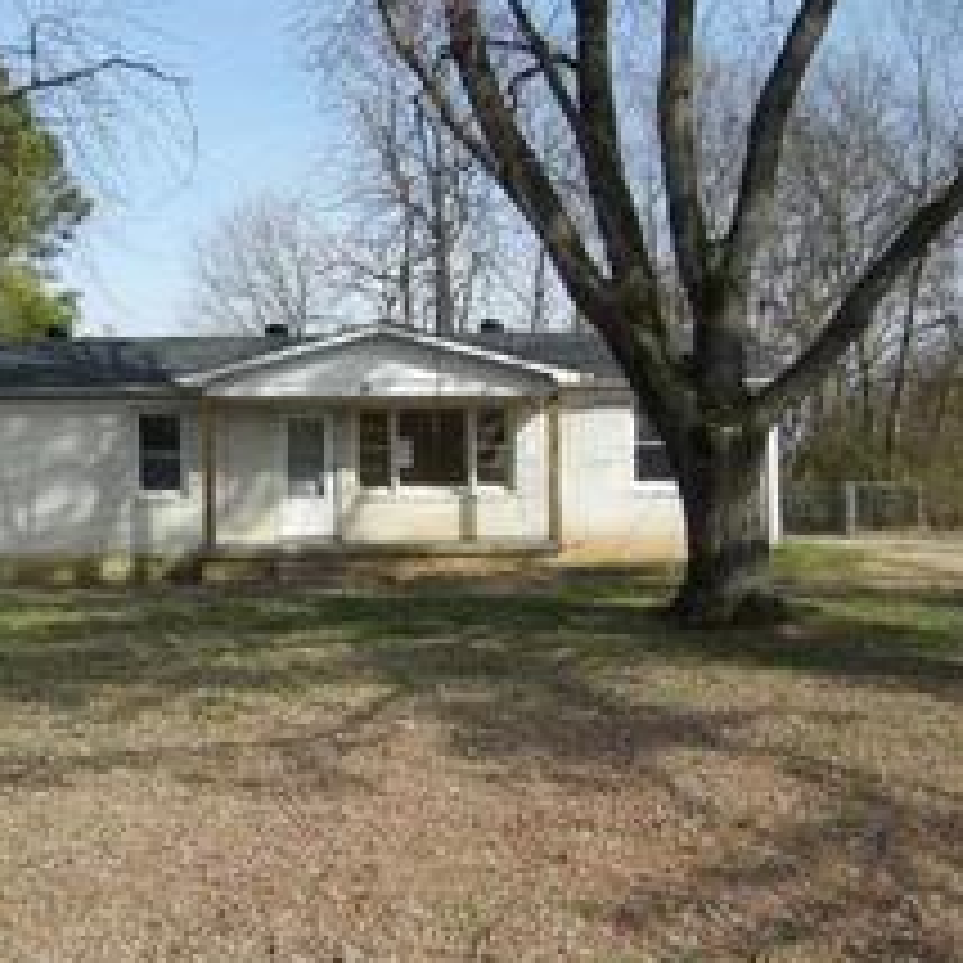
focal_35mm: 43
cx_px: 328
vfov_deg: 39.1
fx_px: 1353
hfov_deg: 38.8
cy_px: 549
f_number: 7
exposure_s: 1/304
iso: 160
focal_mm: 5.4
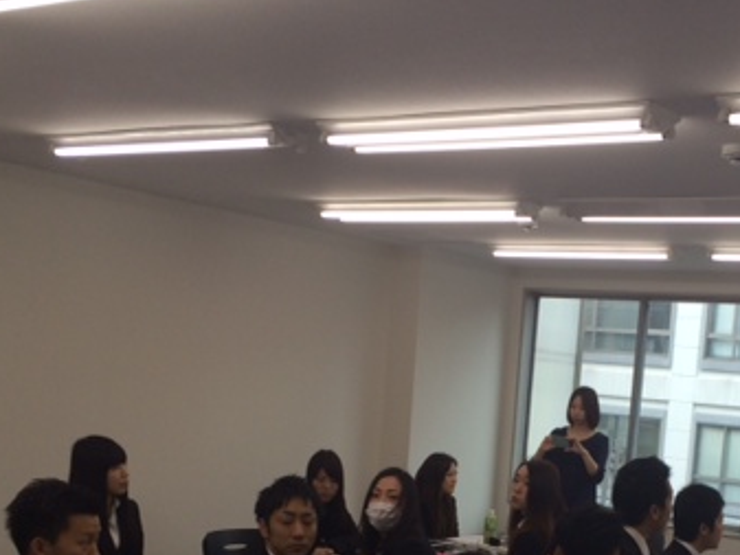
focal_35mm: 57
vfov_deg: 24.9
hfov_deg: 33.3
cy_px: 505
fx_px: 1219
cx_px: 534
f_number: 2.2
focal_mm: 4.12
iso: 50
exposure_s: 1/120
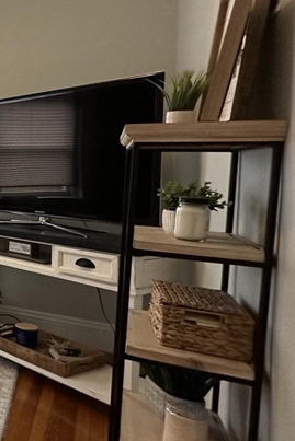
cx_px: -203
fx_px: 454
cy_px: 188
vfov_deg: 51.7
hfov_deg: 23.6
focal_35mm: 37
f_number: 2.2
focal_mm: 2.22
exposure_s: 1/60
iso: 200
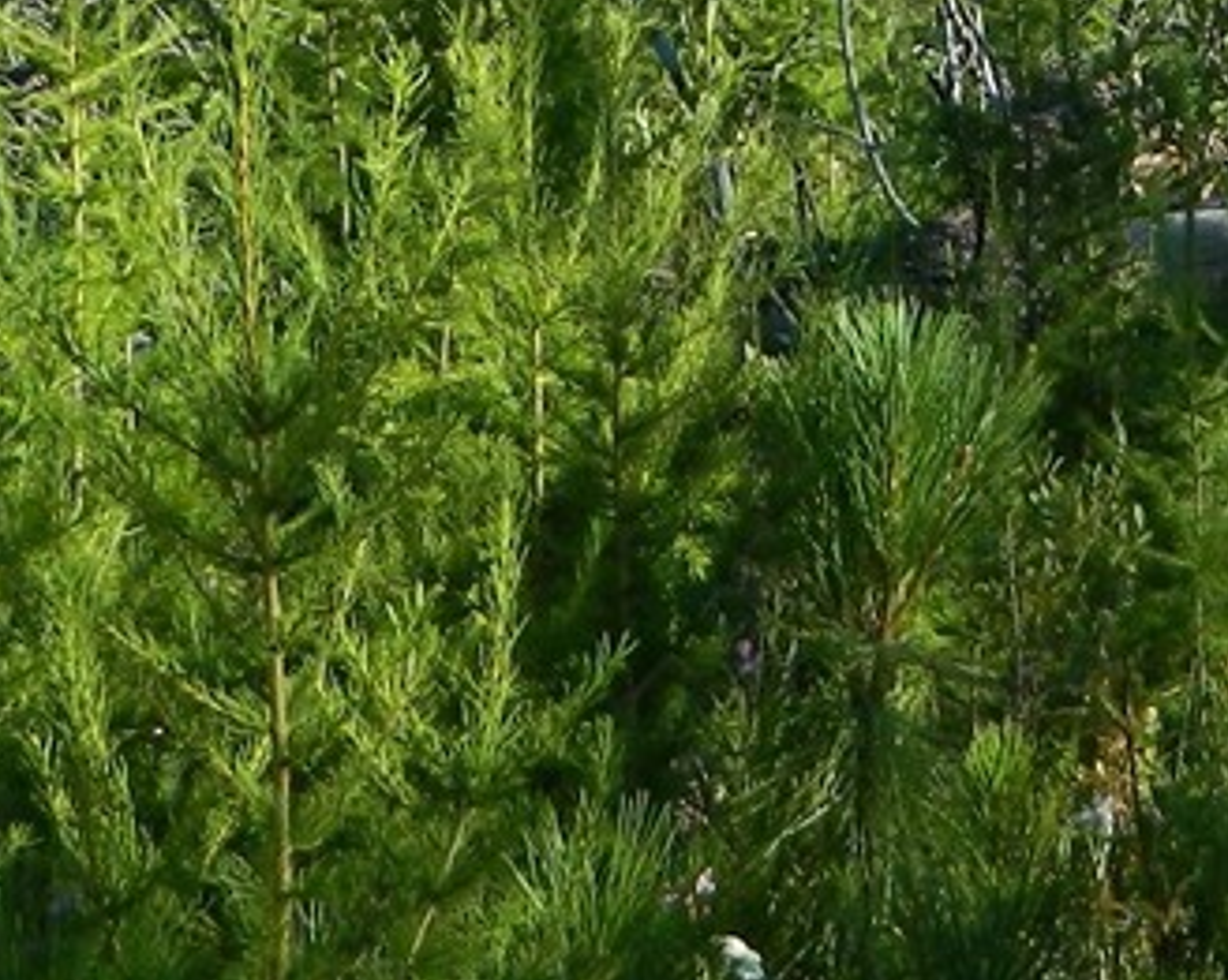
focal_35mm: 119
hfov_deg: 16.1
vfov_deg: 12.4
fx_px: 4322
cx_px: 936
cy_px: -423
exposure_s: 1/500
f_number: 3.1
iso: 80
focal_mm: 4.5
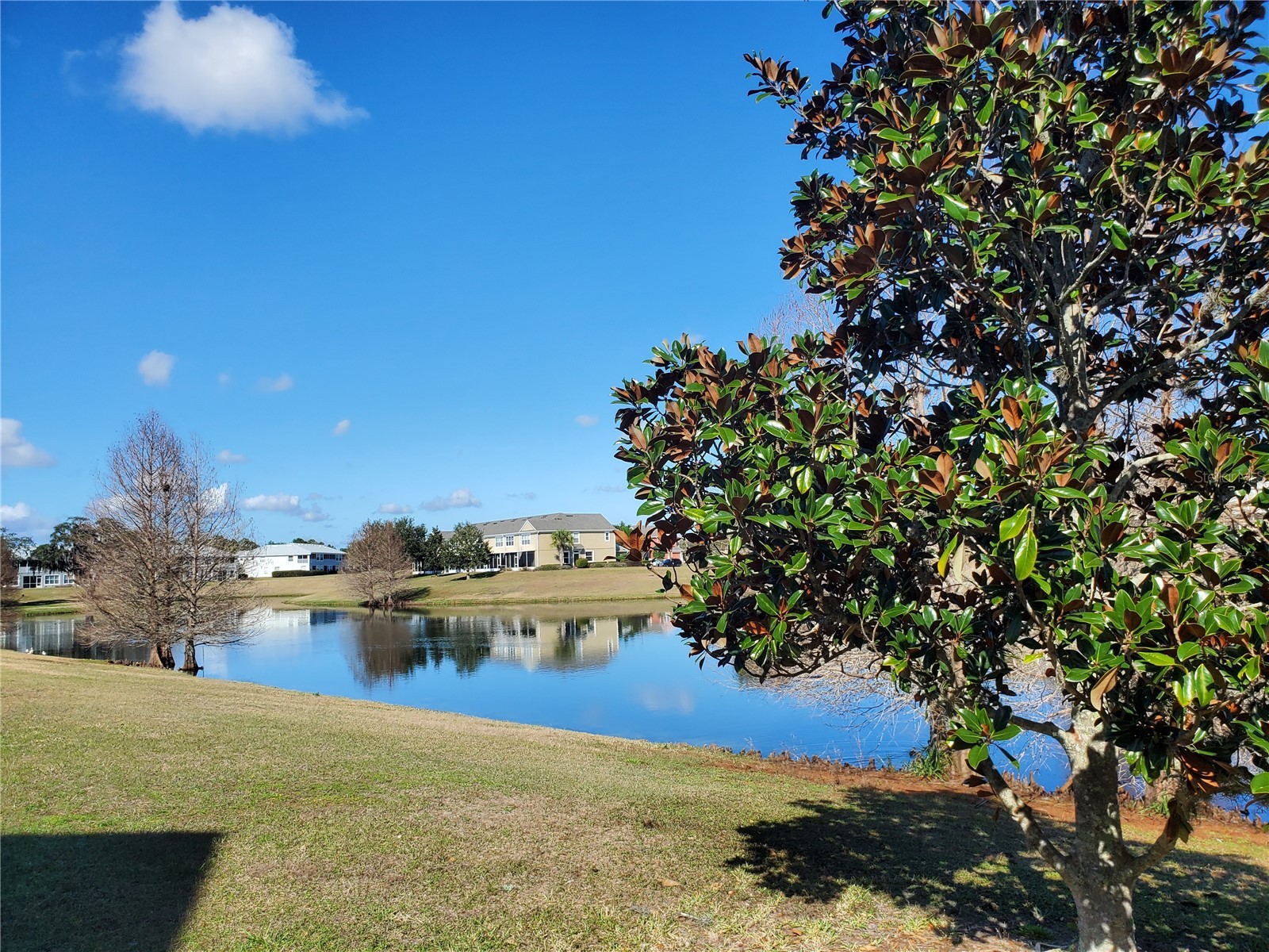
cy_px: 476
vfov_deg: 53.1
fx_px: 953
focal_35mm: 26
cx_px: 634
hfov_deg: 67.3
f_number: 2.4
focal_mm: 4.3
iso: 50
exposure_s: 1/1617
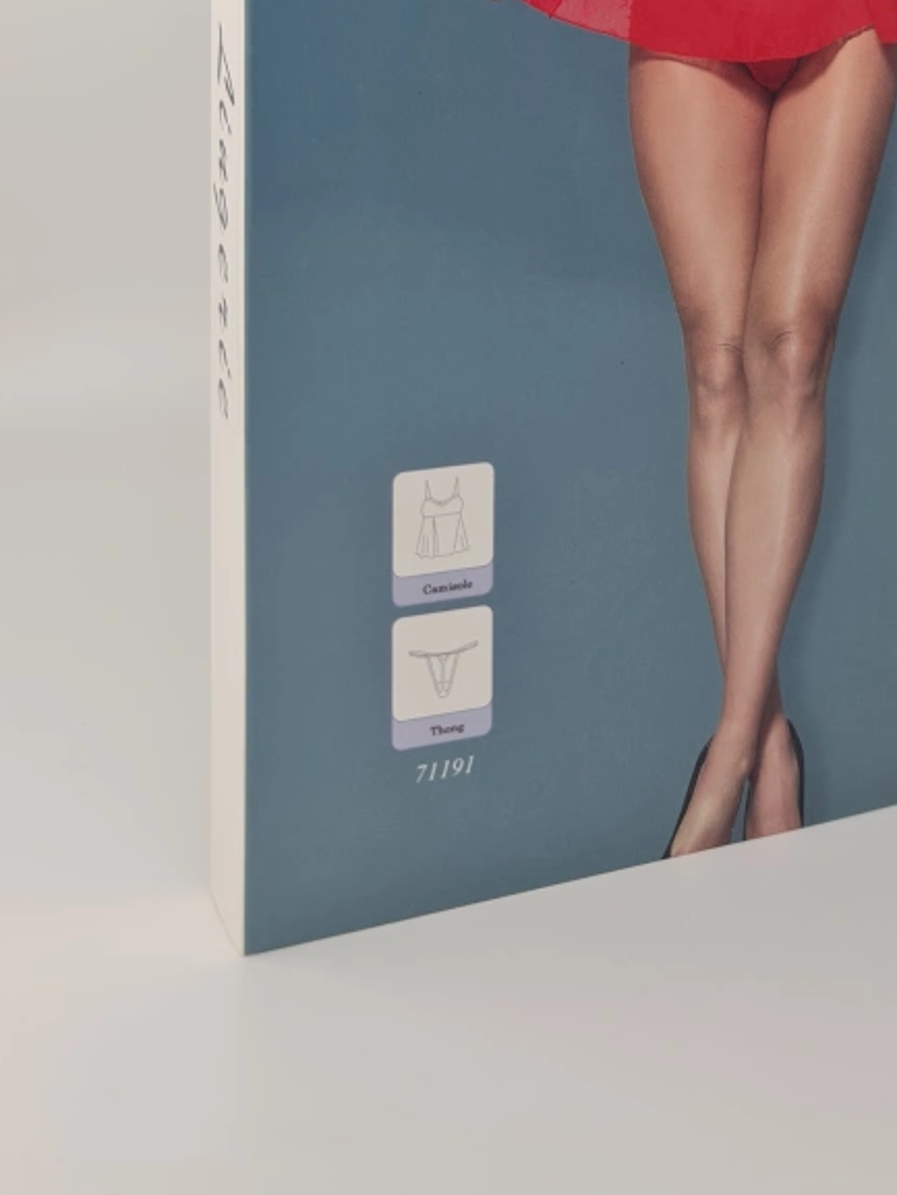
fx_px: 1796
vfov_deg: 33.8
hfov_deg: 27.4
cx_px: 735
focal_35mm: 52
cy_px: 12
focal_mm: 7
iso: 50
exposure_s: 1/227
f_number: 1.8
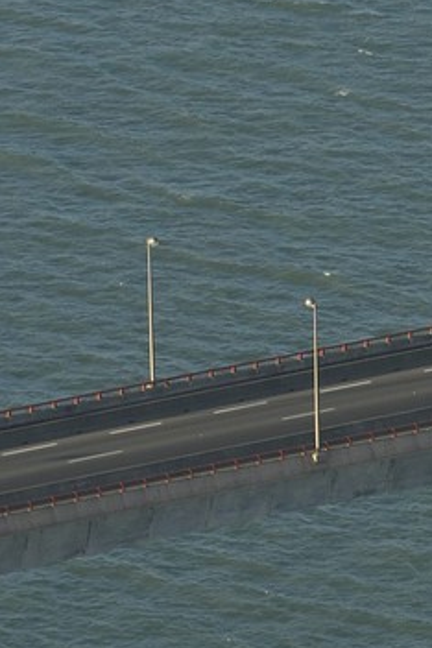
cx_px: 1268
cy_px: 190
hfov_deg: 1.9
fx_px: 12910
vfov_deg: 2.9
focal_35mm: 717
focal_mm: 105
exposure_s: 1/350
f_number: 4
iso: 100
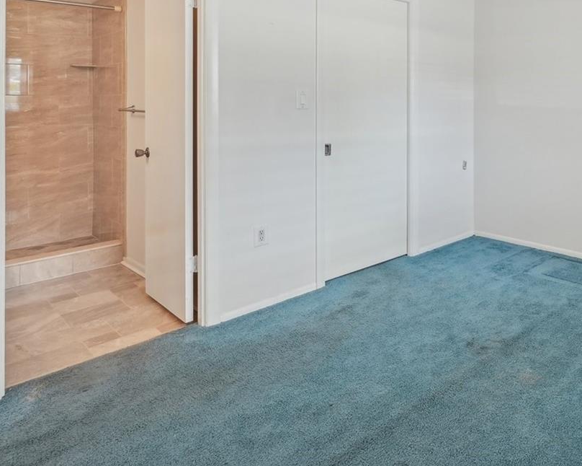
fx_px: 448
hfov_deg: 55.1
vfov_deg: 51.5
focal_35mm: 26
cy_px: 93
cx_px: 548
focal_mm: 14
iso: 400
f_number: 8
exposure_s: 1/25
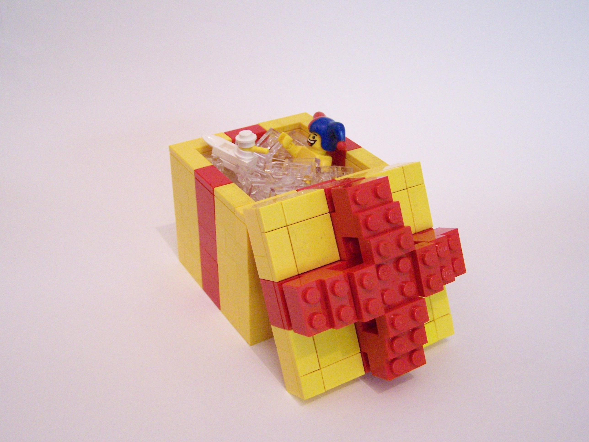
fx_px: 681
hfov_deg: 46.8
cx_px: 294
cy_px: 221
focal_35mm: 40
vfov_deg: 36.0
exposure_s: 1/20
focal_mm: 6.7
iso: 400
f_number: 2.8
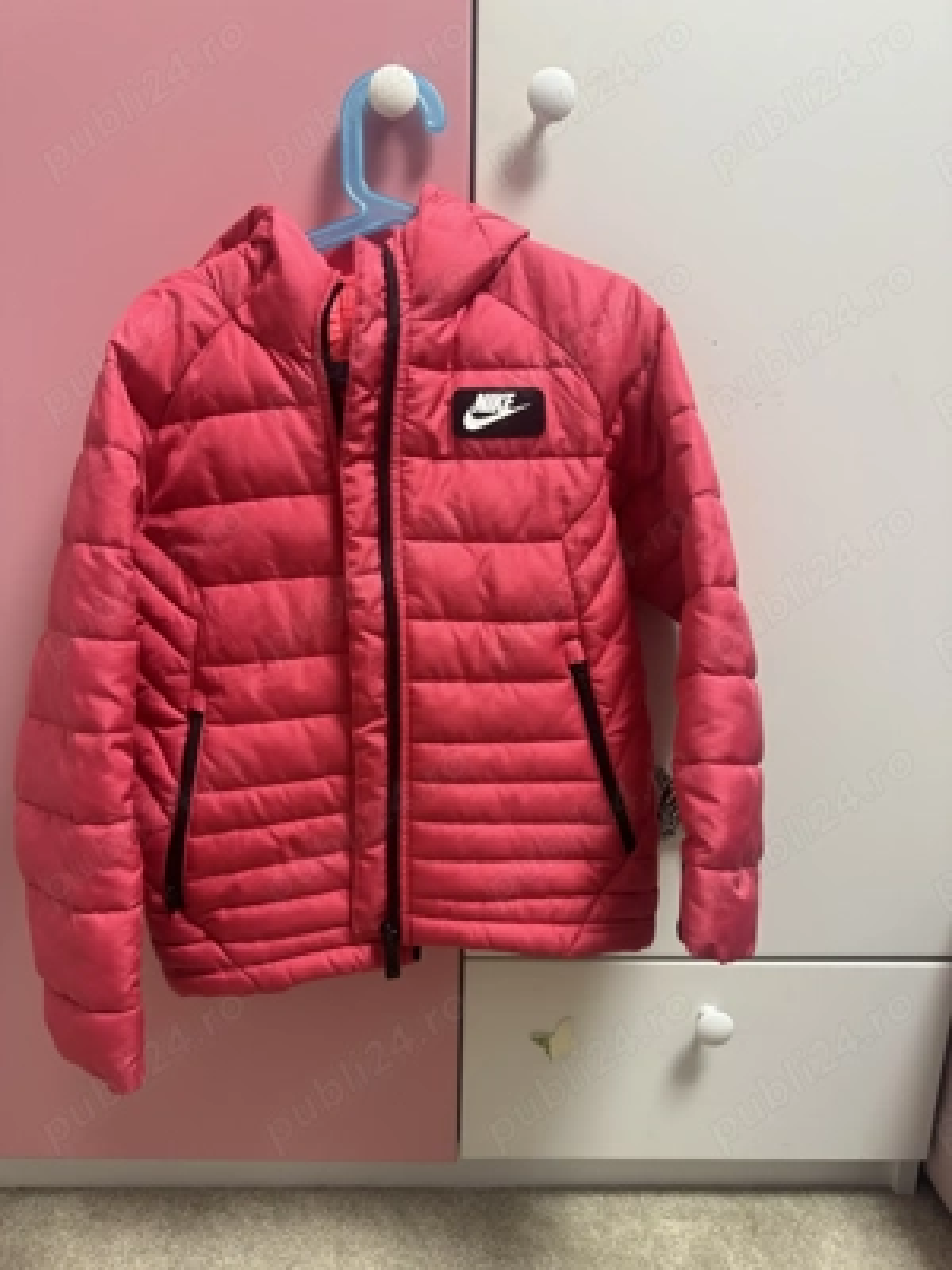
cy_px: 635
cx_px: 476
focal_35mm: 24
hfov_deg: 56.8
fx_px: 880
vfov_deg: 71.6
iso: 200
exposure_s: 1/100
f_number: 1.78
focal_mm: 6.76
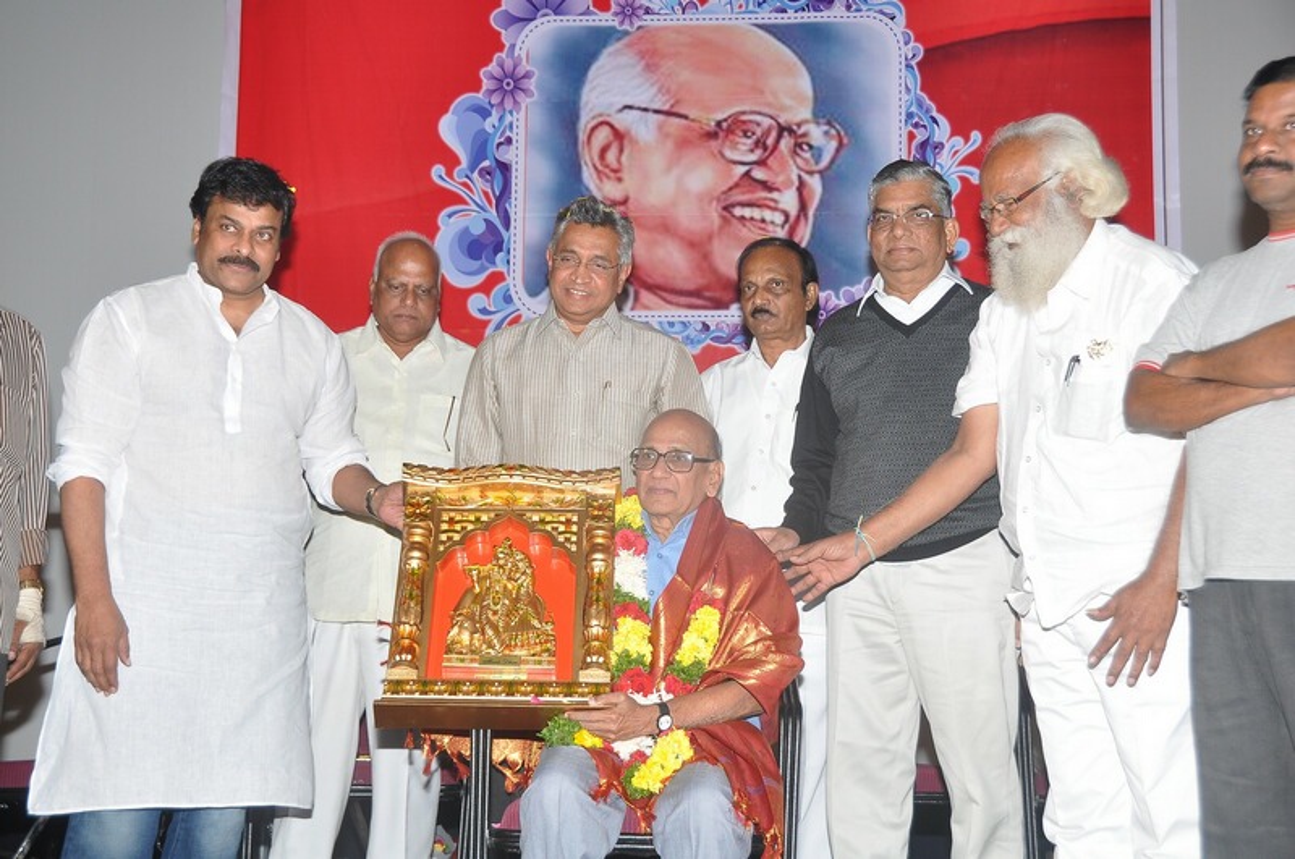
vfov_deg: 28.0
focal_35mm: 48
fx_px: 1724
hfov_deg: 41.2
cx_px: 648
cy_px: 430
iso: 320
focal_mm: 32
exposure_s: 1/125
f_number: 5
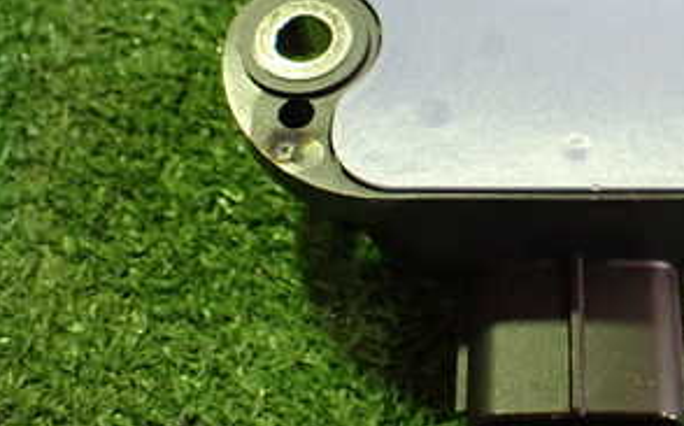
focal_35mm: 65
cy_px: 74
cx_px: 579
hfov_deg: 30.5
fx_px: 1210
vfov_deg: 19.7
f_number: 2.3
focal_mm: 5.4
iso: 800
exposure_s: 1/60
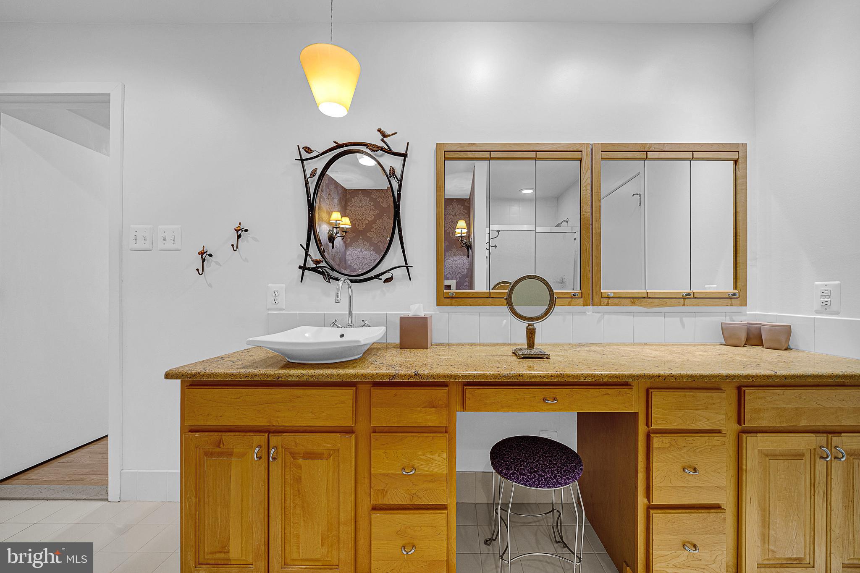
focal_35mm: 12
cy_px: 286
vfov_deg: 90.0
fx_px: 287
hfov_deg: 112.6
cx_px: 430
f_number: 8
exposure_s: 1/4
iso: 200
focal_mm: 12
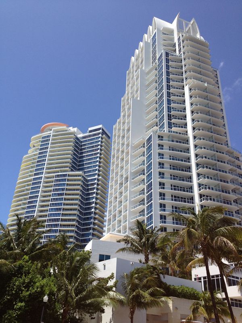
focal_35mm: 35
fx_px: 326
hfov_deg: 40.7
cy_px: 162
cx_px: 121
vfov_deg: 52.6
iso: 50
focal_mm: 4.28
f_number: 2.4
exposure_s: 1/2123
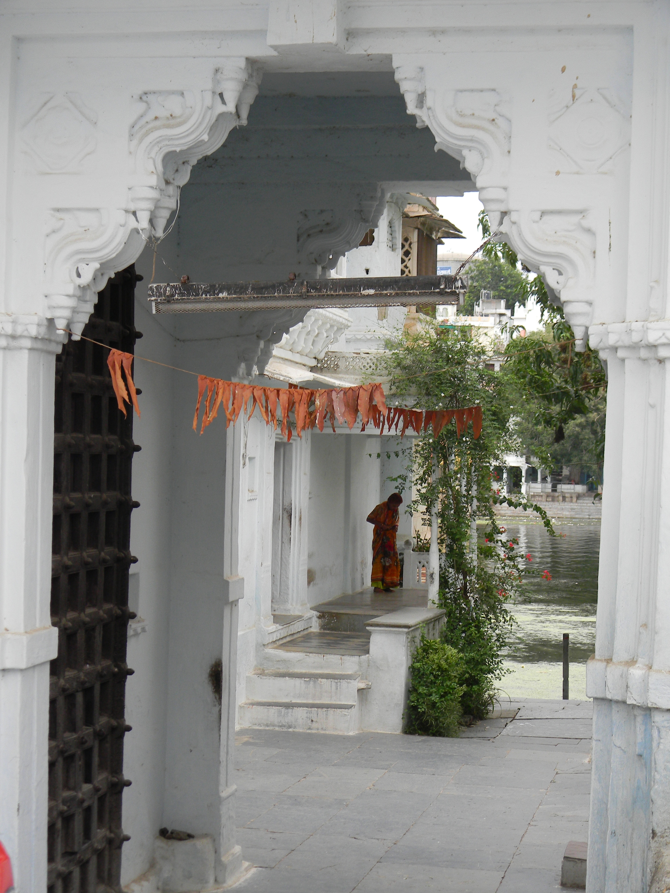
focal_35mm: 67
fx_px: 1729
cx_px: 335
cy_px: 446
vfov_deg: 29.0
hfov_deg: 21.9
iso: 80
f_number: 4.3
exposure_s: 1/38
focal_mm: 12.2
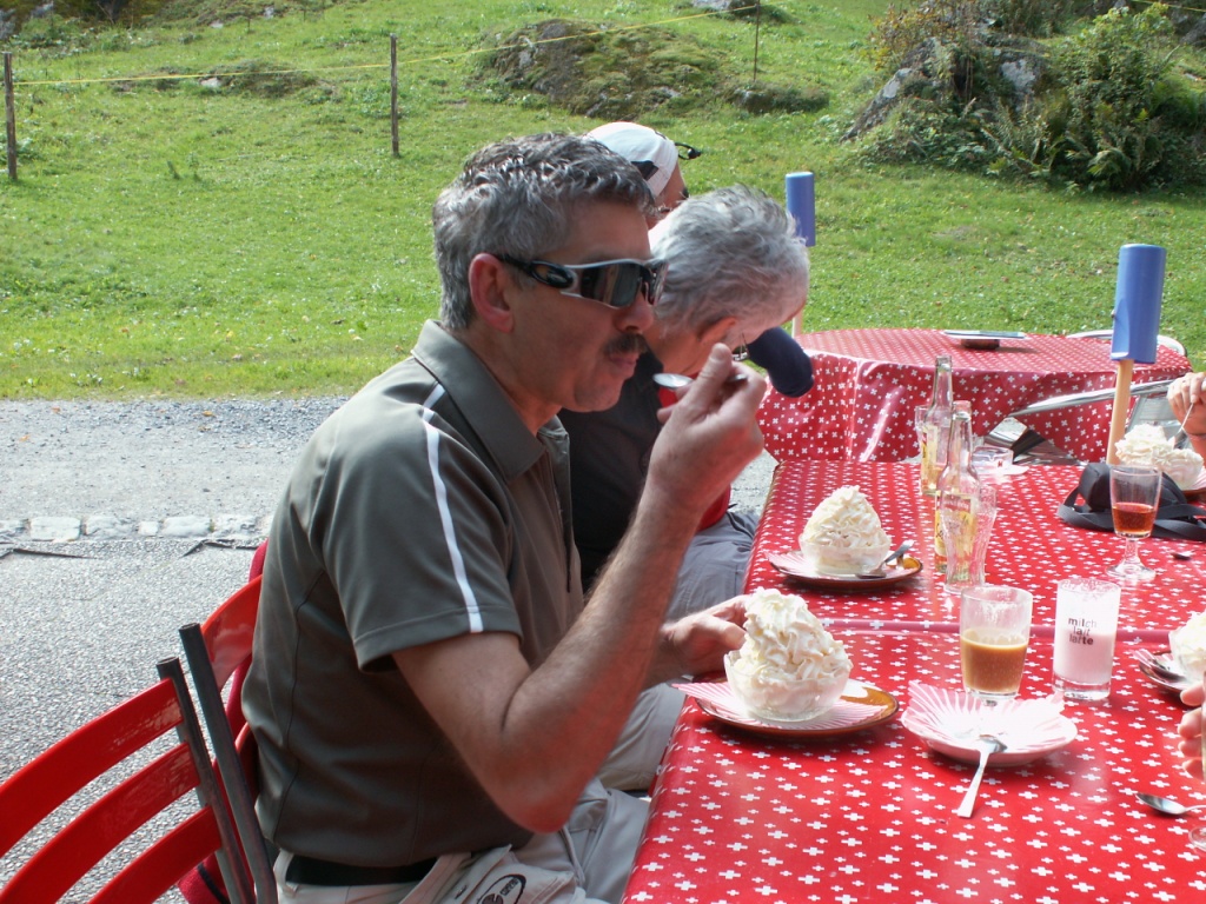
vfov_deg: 29.1
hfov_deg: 38.2
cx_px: 603
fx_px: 1742
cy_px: 452
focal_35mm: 50
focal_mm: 8.26
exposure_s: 1/60
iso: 50
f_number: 3.5
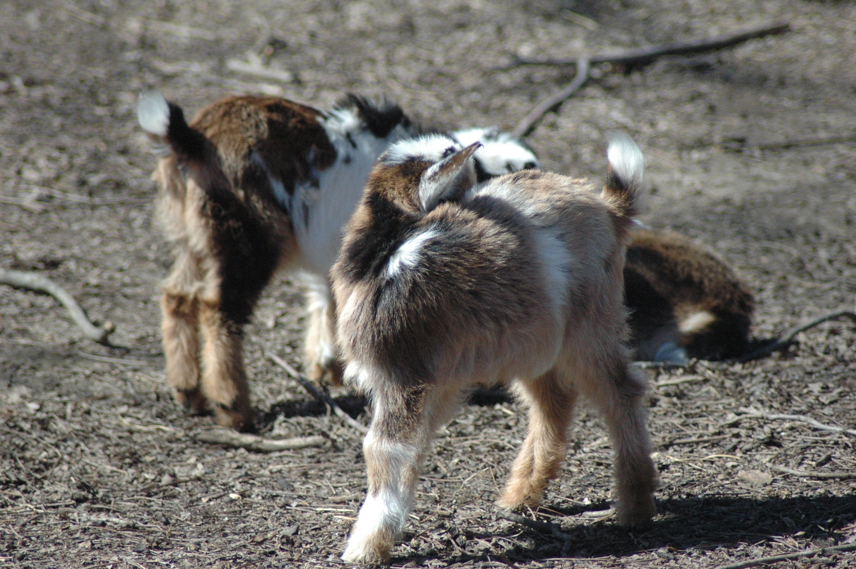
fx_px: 10690
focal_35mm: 450
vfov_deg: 3.0
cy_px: 284
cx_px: 428
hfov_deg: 4.6
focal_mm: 300
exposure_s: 1/2500
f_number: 6.3
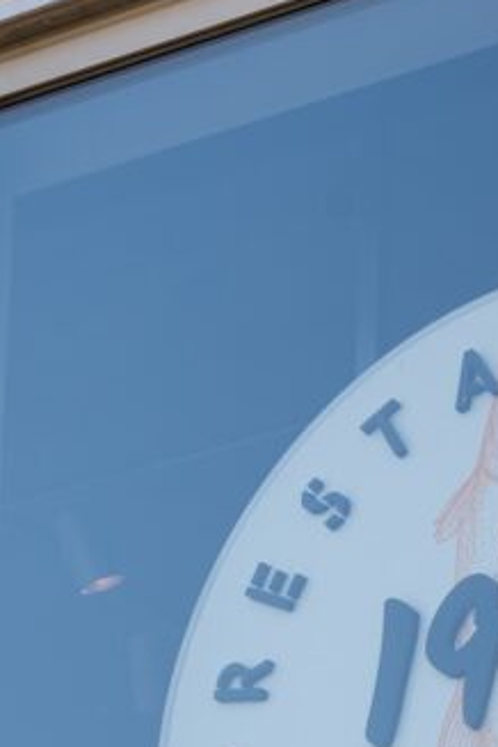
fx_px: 4544
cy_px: 706
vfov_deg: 9.3
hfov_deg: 6.2
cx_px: 559
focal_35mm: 219
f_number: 7.1
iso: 100
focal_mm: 70
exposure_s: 1/100
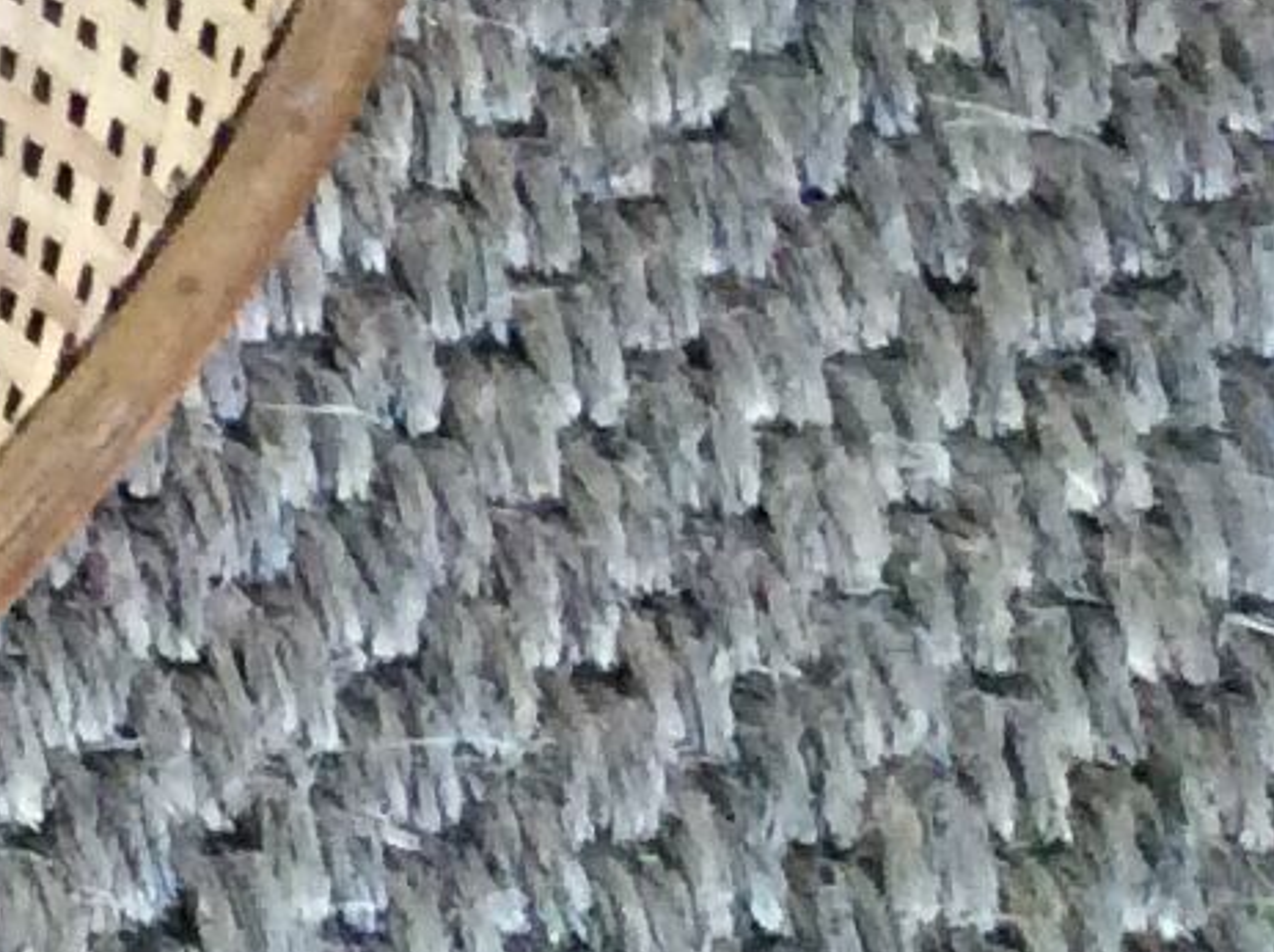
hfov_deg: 9.3
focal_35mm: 179
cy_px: -1183
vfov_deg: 7.8
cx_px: -2281
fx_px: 6579
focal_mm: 3.3
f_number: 2.4
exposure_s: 1/25
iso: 250
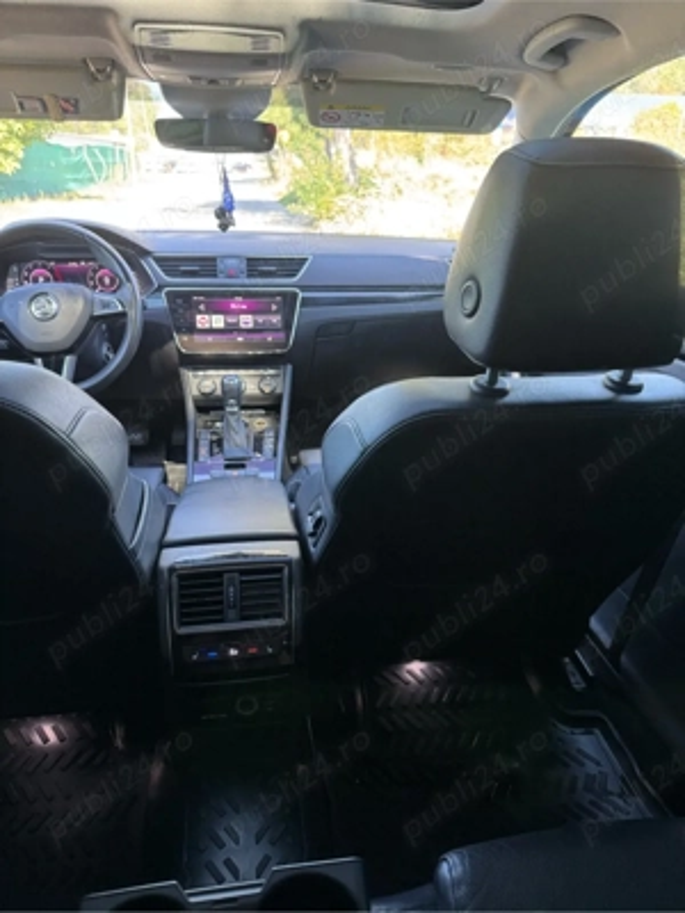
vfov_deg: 71.6
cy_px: 456
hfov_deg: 56.8
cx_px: 342
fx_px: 633
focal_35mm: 24
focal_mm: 6.76
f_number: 1.78
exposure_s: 1/78
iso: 200
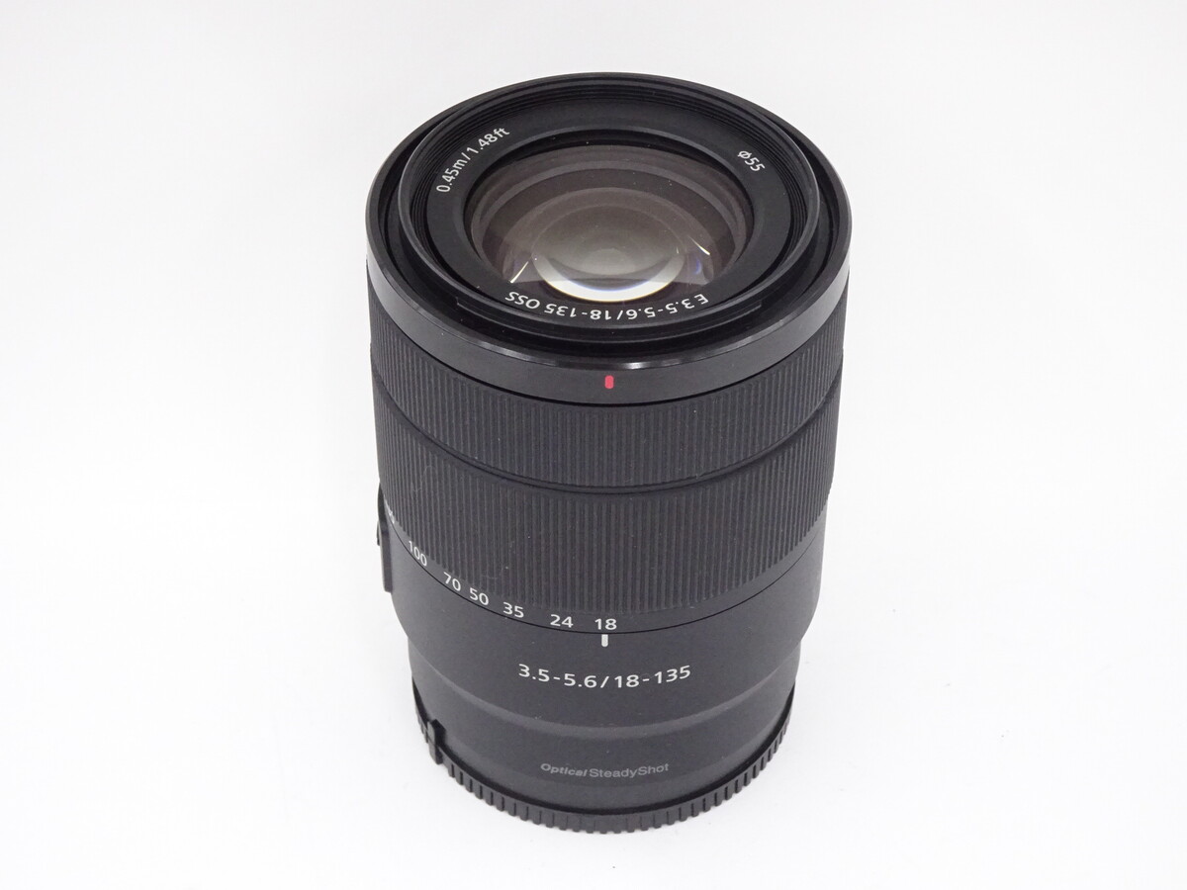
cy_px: 445
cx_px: 594
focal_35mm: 75
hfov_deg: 26.0
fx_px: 2572
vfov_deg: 19.6
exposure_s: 1/80
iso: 800
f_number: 5
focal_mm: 12.87
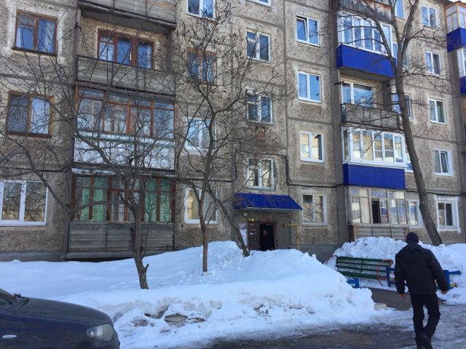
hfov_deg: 61.7
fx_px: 390
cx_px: 233
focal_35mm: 29
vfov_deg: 48.2
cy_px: 174
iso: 32
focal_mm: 4.15
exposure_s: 1/694
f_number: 2.2
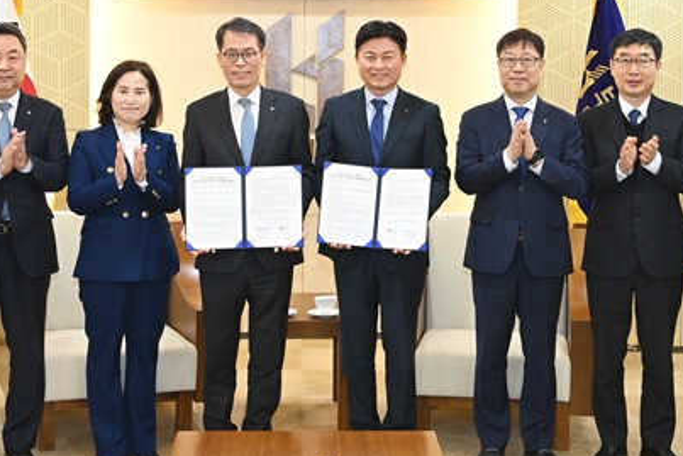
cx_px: 312
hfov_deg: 33.9
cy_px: 128
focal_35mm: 59
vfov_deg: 22.8
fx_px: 1120
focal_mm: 34
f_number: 6.3
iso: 2500
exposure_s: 1/125
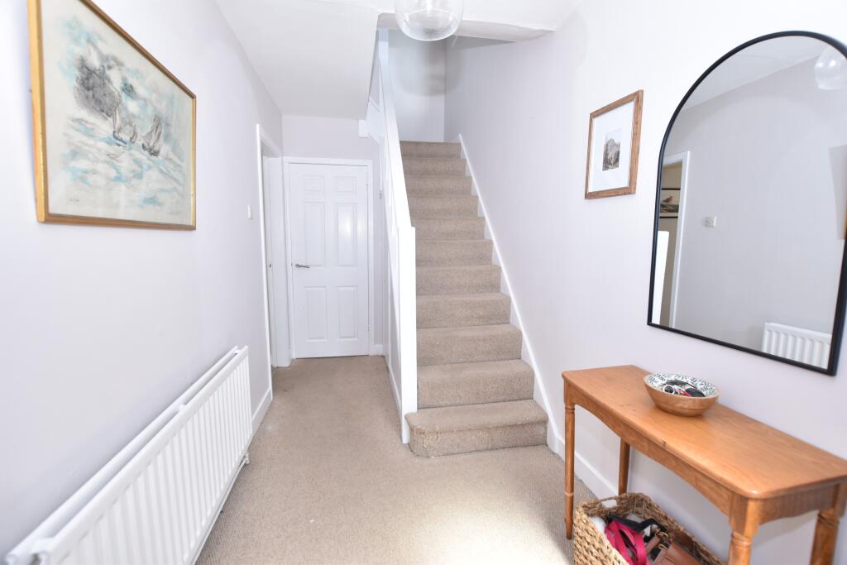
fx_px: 353
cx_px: 424
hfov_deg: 100.4
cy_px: 282
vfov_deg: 77.3
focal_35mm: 15
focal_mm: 10
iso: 100
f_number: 5
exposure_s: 1/50
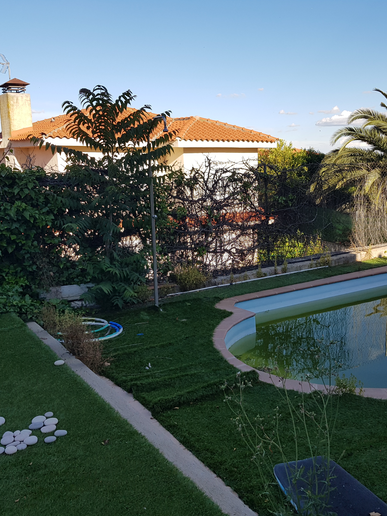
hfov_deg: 40.3
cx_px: 253
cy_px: 258
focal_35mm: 35
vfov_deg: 52.6
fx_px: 522
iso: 40
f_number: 1.7
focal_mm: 4.3
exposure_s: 1/1376
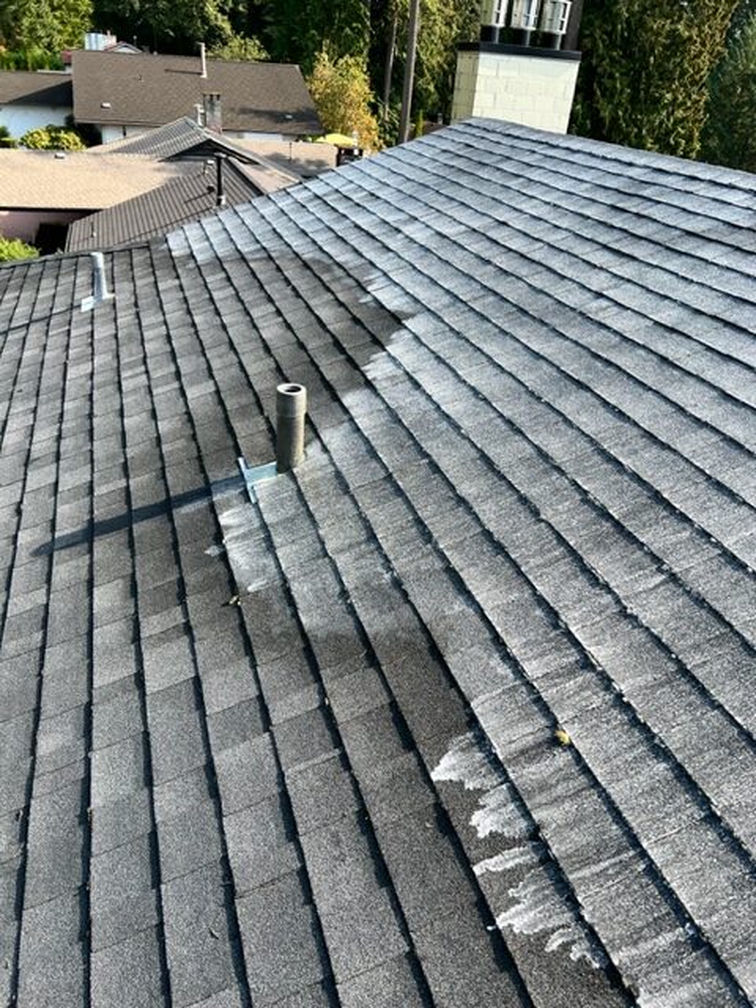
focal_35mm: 26
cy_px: 504
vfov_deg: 67.3
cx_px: 378
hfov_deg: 53.1
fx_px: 757
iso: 50
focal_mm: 5.7
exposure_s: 1/965
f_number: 1.5
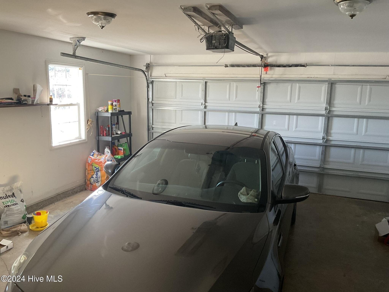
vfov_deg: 48.2
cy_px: 146
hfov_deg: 61.7
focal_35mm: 29
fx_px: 326
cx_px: 194
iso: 64
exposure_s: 1/64
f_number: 1.8
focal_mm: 3
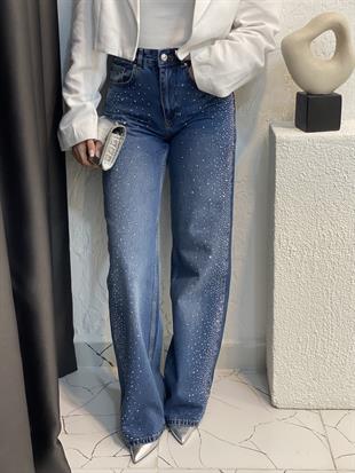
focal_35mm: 52
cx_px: 178
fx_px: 711
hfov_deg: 28.0
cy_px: 236
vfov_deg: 36.8
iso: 160
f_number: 2
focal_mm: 6
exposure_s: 1/100
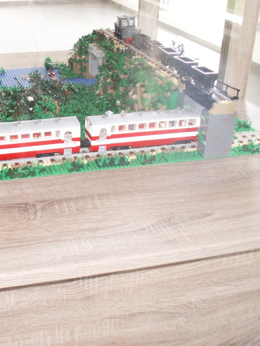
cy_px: 173
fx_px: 471
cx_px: 61
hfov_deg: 30.3
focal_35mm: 47
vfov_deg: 40.4
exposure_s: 1/60
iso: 80
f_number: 2.8
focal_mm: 5.86
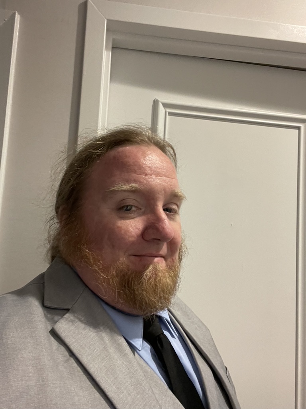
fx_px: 354
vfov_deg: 60.0
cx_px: 153
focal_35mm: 30
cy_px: 204
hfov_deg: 46.8
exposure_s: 1/30
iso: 320
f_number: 2.2
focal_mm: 2.71
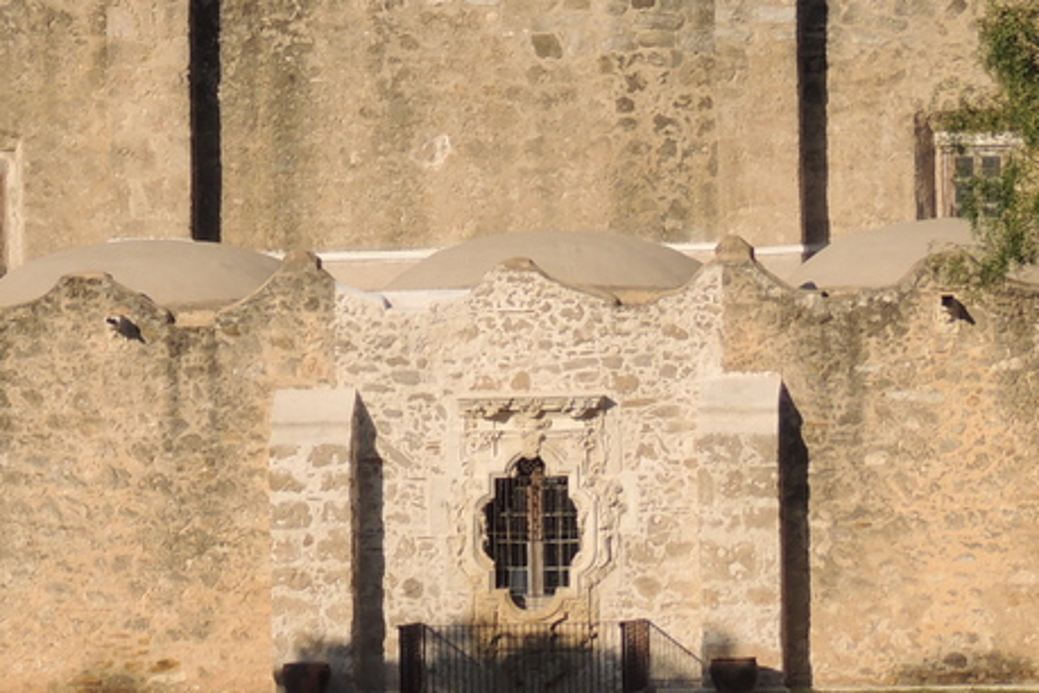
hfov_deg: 5.9
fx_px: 10043
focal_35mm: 348
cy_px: -50
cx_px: 145
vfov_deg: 3.9
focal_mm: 21.4
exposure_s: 1/1000
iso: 100
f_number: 4.2
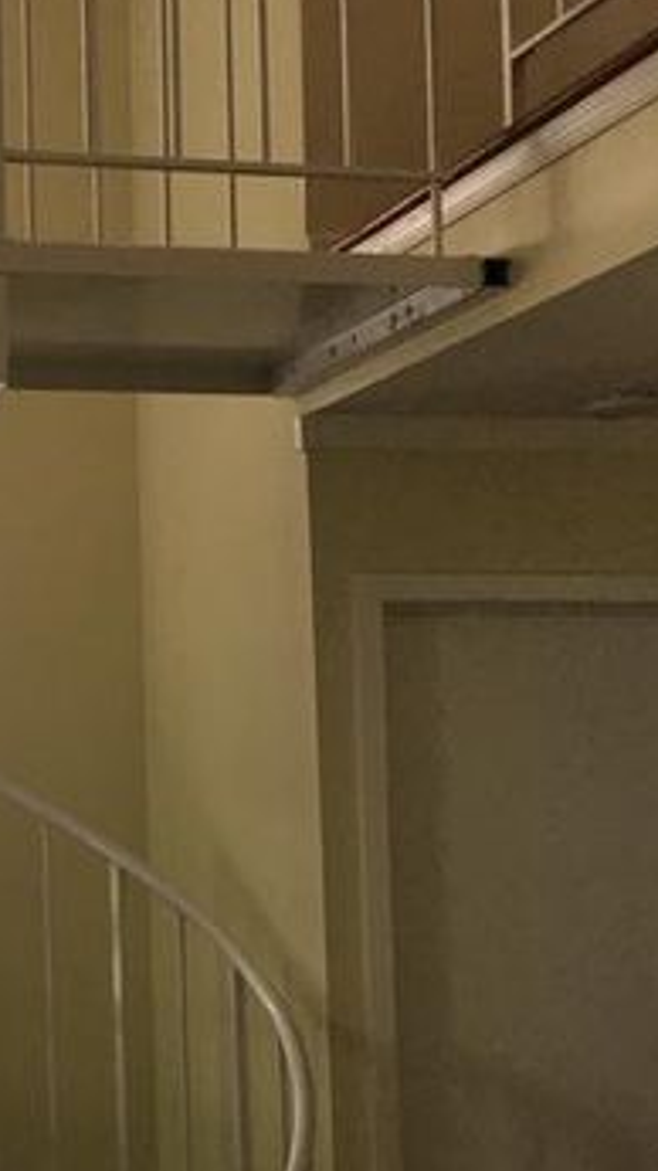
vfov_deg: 34.2
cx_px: -159
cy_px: 728
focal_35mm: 61
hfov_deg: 18.5
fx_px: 1893
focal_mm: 4.15
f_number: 2.2
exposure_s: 1/30
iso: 25
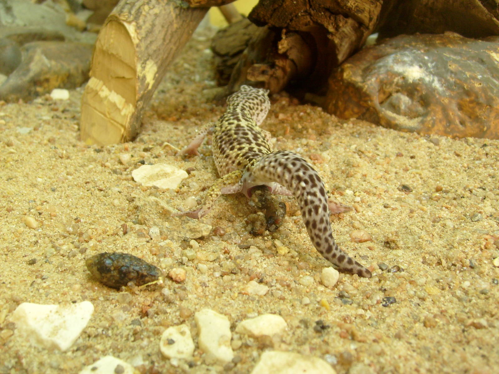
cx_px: 250
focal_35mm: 35
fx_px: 505
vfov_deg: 40.7
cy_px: 187
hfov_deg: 52.6
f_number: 2.8
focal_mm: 5.8
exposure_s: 1/4
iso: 80
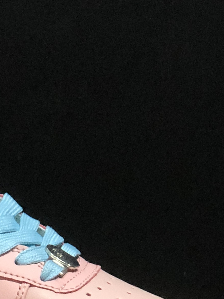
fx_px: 1683
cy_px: 353
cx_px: -131
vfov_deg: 10.0
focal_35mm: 195
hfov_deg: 7.5
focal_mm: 6.6
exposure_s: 1/30
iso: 80
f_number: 2.8
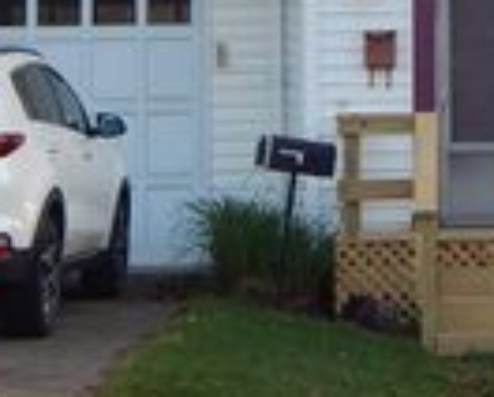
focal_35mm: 177
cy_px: -144
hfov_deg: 10.7
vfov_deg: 8.6
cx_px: 584
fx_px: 2592
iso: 125
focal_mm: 8.6
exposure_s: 1/100
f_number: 3.7
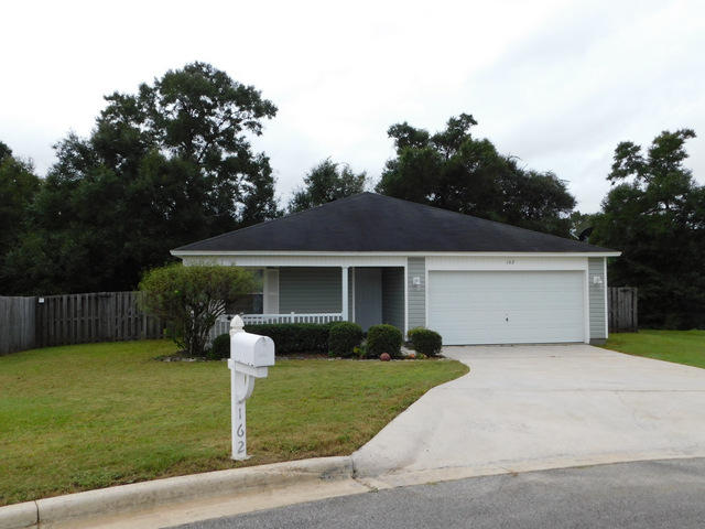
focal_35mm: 30
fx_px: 611
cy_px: 264
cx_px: 352
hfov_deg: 60.0
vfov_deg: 46.8
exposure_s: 1/500
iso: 125
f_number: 3.2
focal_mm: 5.3
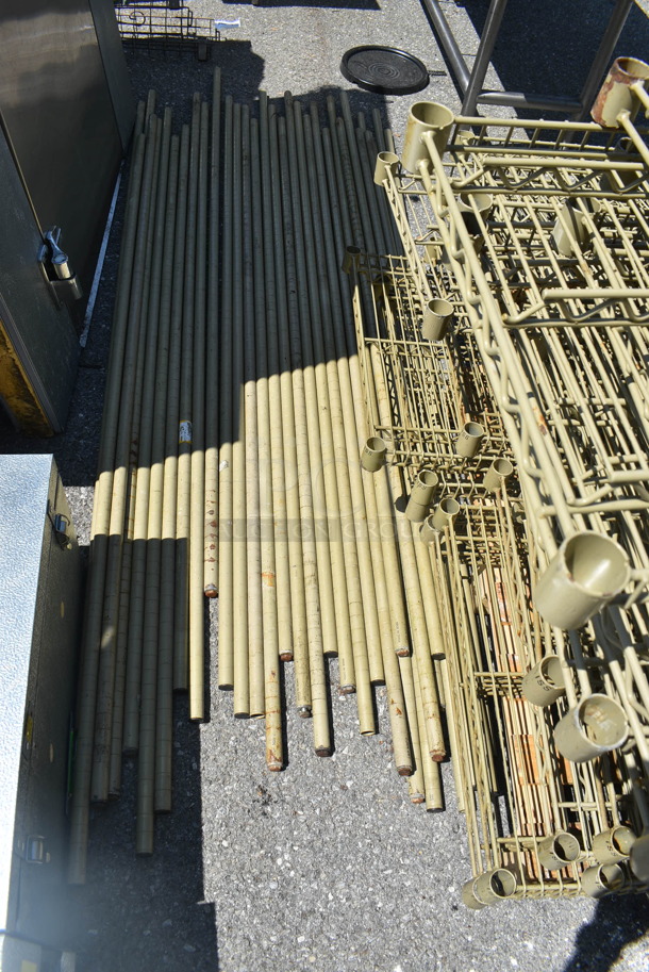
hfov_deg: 48.0
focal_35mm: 27
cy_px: 486
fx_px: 729
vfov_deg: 67.3
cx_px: 324
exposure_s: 1/250
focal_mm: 18
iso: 100
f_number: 8
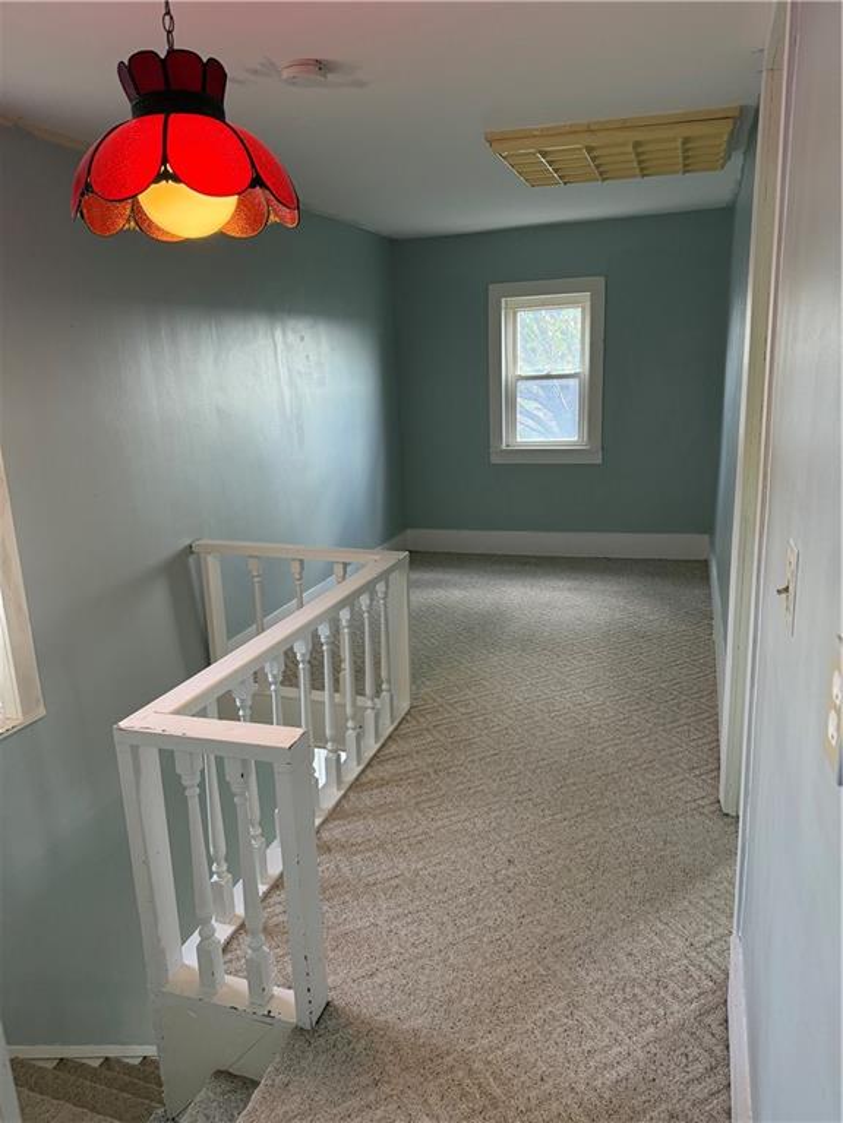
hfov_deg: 56.8
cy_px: 562
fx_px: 779
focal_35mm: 24
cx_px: 422
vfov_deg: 71.6
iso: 320
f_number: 1.78
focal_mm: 6.76
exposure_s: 1/120
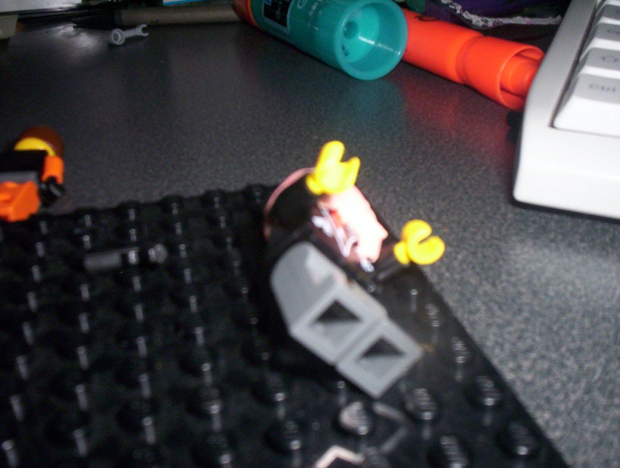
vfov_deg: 37.9
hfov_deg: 48.9
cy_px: 234
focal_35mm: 38
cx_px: 310
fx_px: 682
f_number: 4.5
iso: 140
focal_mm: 4.99
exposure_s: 1/60
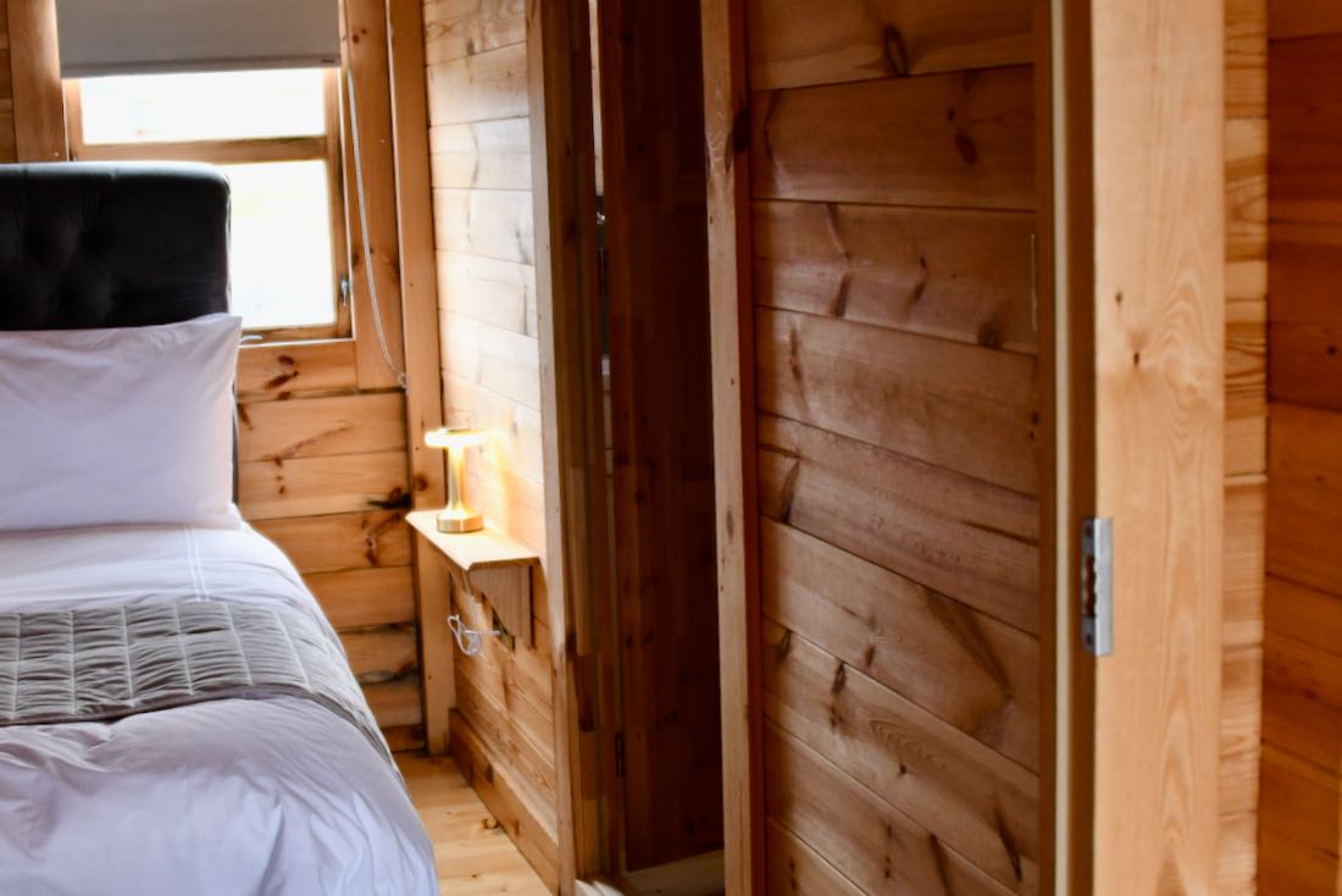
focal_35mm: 42
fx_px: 1566
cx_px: 671
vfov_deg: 31.9
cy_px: 448
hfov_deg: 46.4
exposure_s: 1/125
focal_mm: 28
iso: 1600
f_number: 3.5
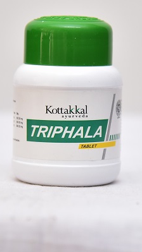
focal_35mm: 145
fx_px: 972
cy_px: 117
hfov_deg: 8.4
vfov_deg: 14.8
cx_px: 73
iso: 1600
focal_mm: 105
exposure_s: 1/125
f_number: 4.5
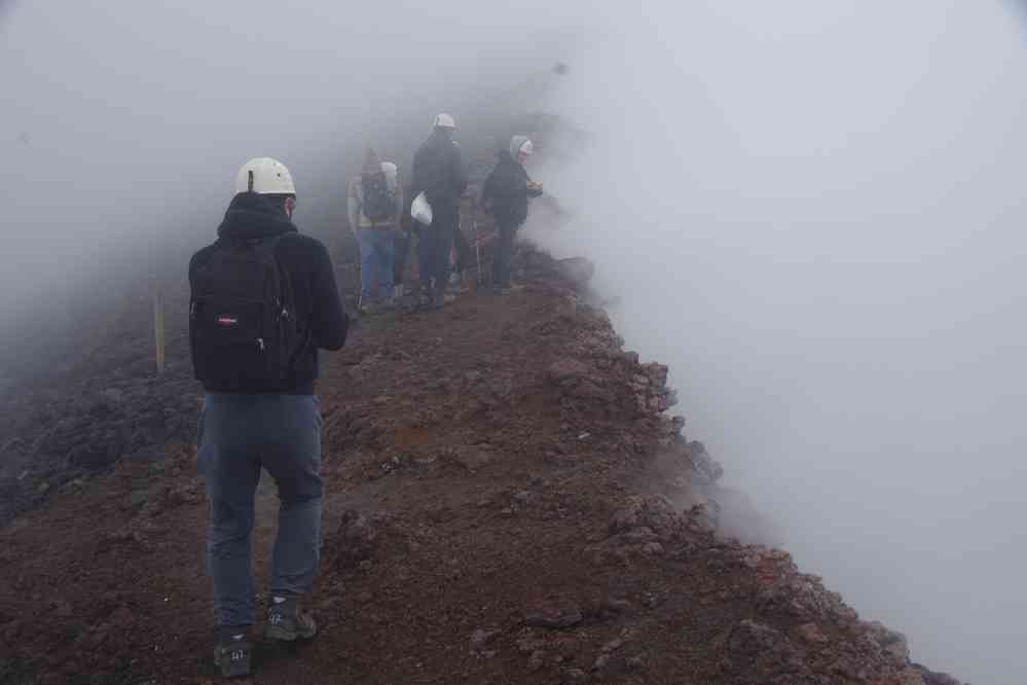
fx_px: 1151
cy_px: 342
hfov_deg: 48.1
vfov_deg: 33.1
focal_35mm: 40
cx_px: 514
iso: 200
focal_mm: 26.9
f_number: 11
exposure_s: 1/125
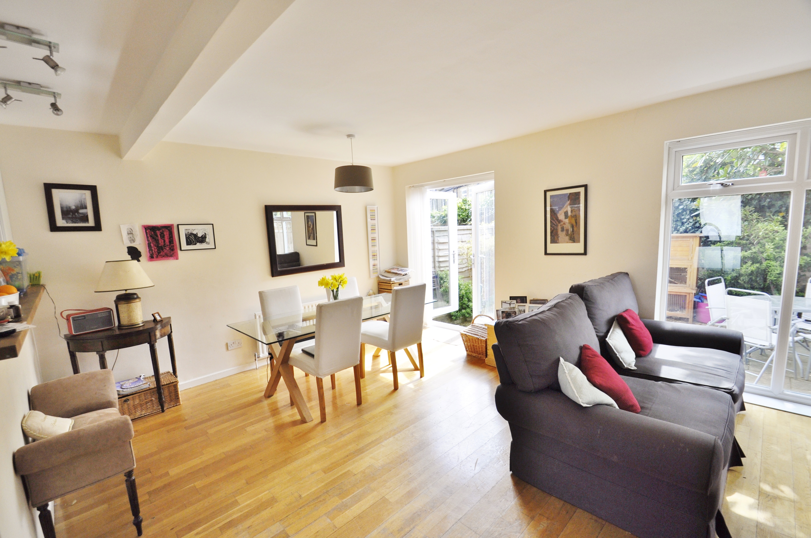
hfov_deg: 100.5
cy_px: 269
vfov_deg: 77.2
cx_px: 406
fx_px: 338
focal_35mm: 15
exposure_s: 1/125
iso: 360
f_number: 5.6
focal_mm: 10
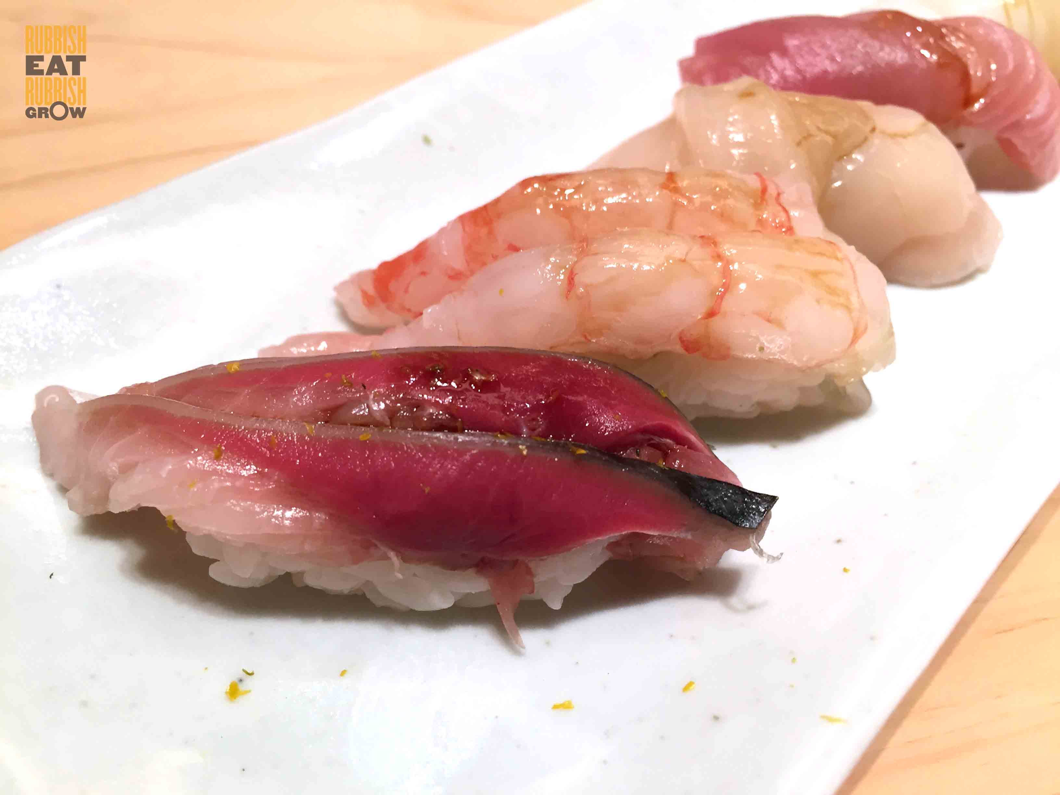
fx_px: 888
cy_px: 398
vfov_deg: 48.2
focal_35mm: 29
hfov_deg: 61.7
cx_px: 530
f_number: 2.2
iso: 80
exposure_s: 1/33
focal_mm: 4.15
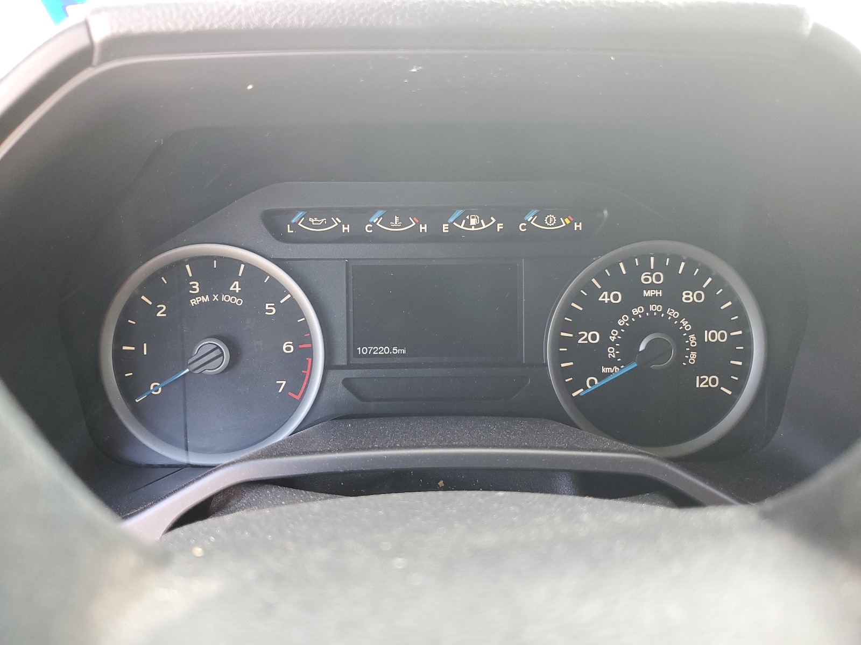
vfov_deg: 53.1
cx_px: 430
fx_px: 647
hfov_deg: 67.3
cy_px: 322
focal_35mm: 26
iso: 84
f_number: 1.5
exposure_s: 1/60.2
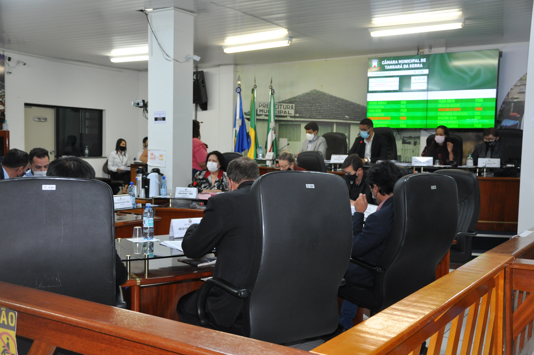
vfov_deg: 34.1
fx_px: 578
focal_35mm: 39
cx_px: 267
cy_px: 178
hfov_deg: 49.6
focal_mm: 26
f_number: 4
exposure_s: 1/60
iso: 800
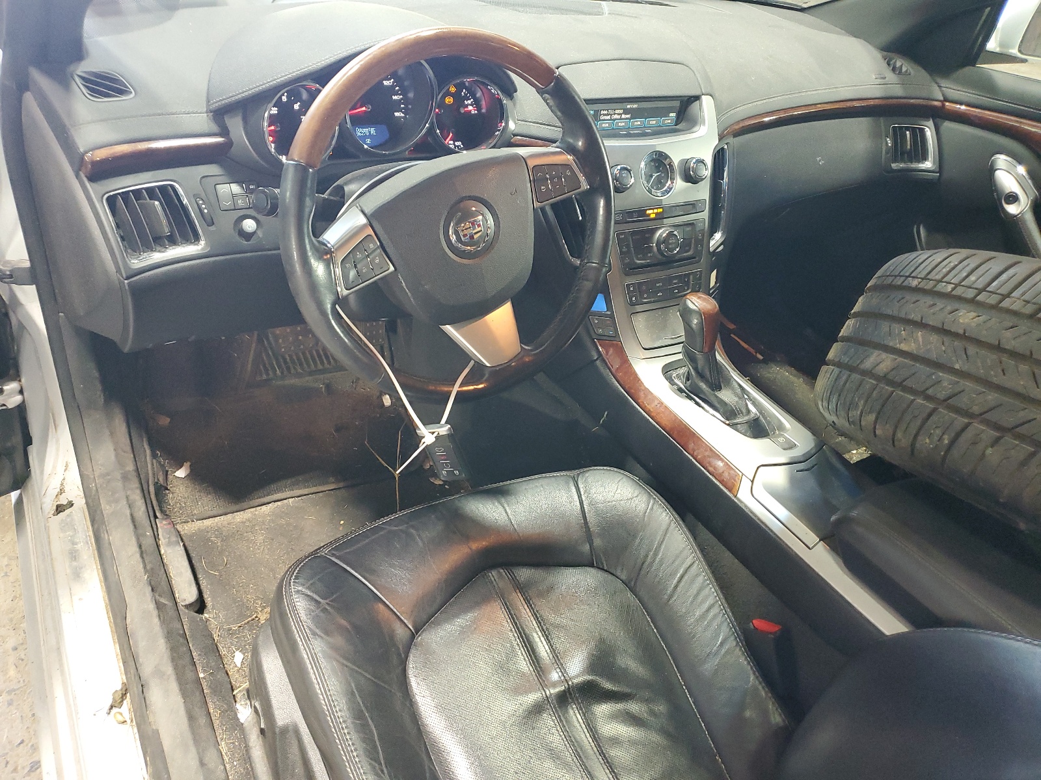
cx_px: 520
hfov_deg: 67.3
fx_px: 782
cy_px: 390
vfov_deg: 53.1
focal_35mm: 26
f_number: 1.5
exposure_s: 1/60.2
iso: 289
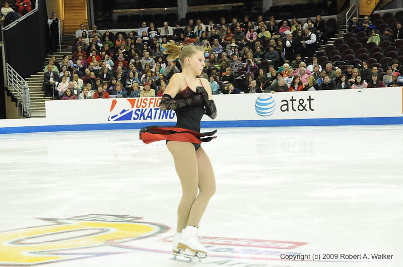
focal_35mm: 84
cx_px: 202
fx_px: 939
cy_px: 134
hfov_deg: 24.2
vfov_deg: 16.2
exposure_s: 1/500
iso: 3200
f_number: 5.6
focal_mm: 56
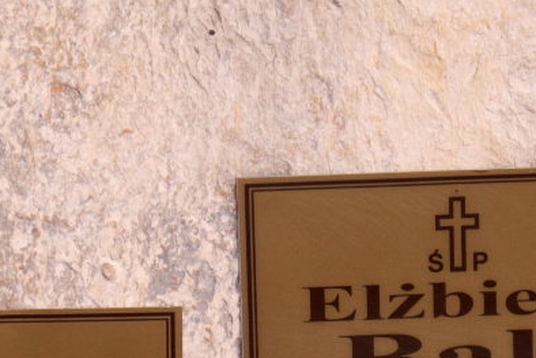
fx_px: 4826
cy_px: 335
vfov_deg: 4.2
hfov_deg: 6.4
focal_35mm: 324
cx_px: 301
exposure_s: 1/90
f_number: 4.4
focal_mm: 20
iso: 100
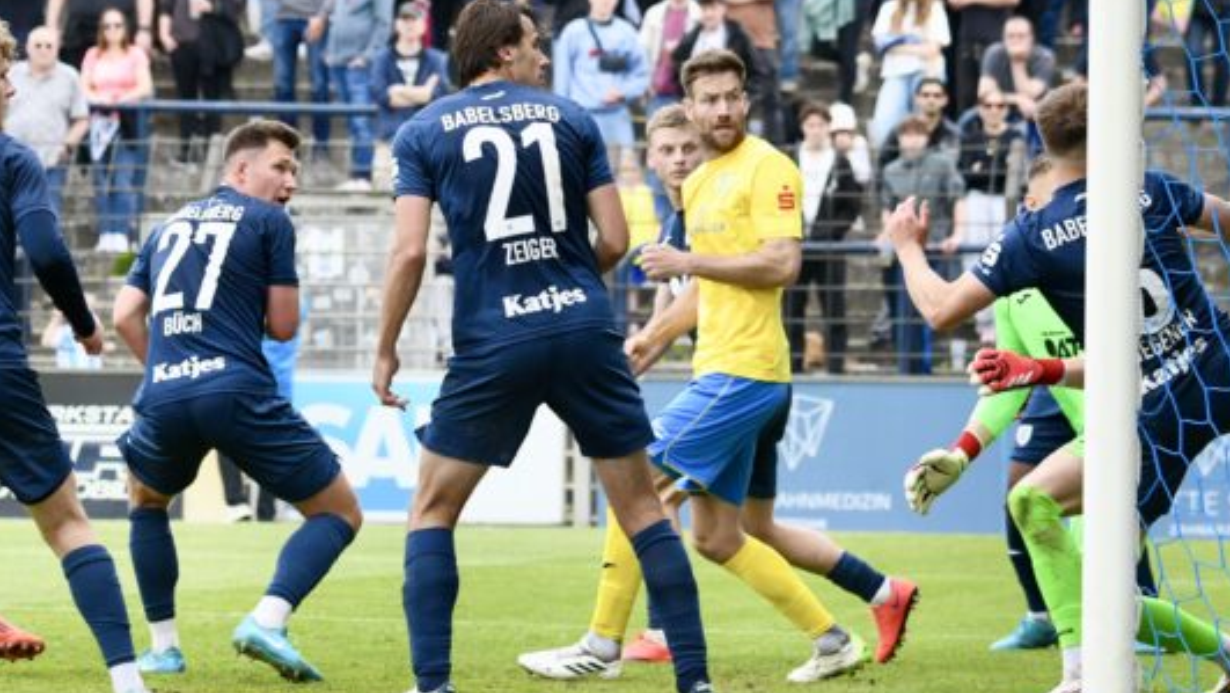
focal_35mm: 283
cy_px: 99
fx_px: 9232
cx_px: 588
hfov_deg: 7.6
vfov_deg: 4.3
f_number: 5
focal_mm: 140
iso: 1250
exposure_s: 1/1600
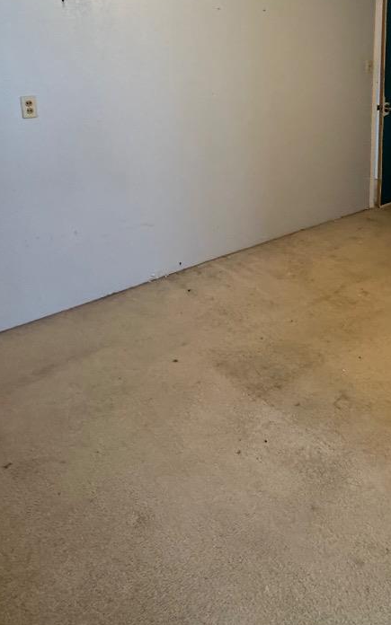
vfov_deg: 56.4
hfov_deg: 38.3
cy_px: 149
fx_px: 546
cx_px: 297
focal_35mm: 32
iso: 320
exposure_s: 1/60
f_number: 2.2
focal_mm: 2.22
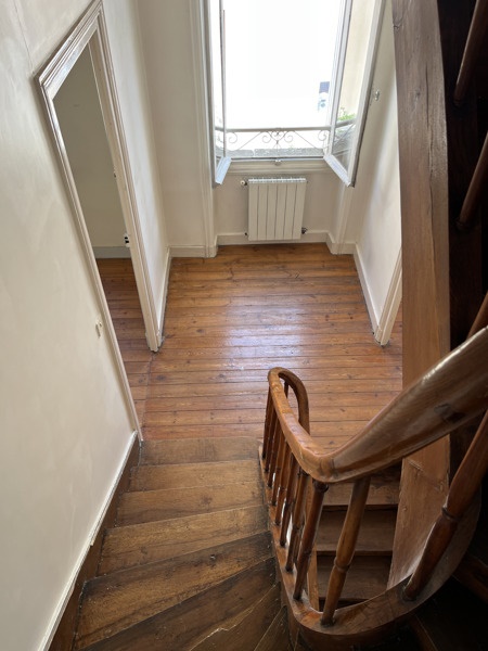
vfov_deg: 67.3
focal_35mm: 26
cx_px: 244
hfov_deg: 53.1
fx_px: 489
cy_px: 326
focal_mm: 5.1
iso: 40
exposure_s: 1/122
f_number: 1.6
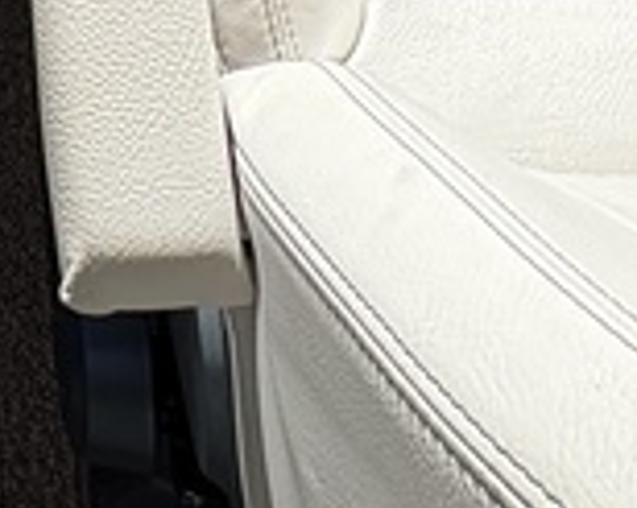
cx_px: -161
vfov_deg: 11.0
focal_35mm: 91
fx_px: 1715
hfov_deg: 19.6
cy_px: -1020
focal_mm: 2.22
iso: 64
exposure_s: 1/289
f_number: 2.2
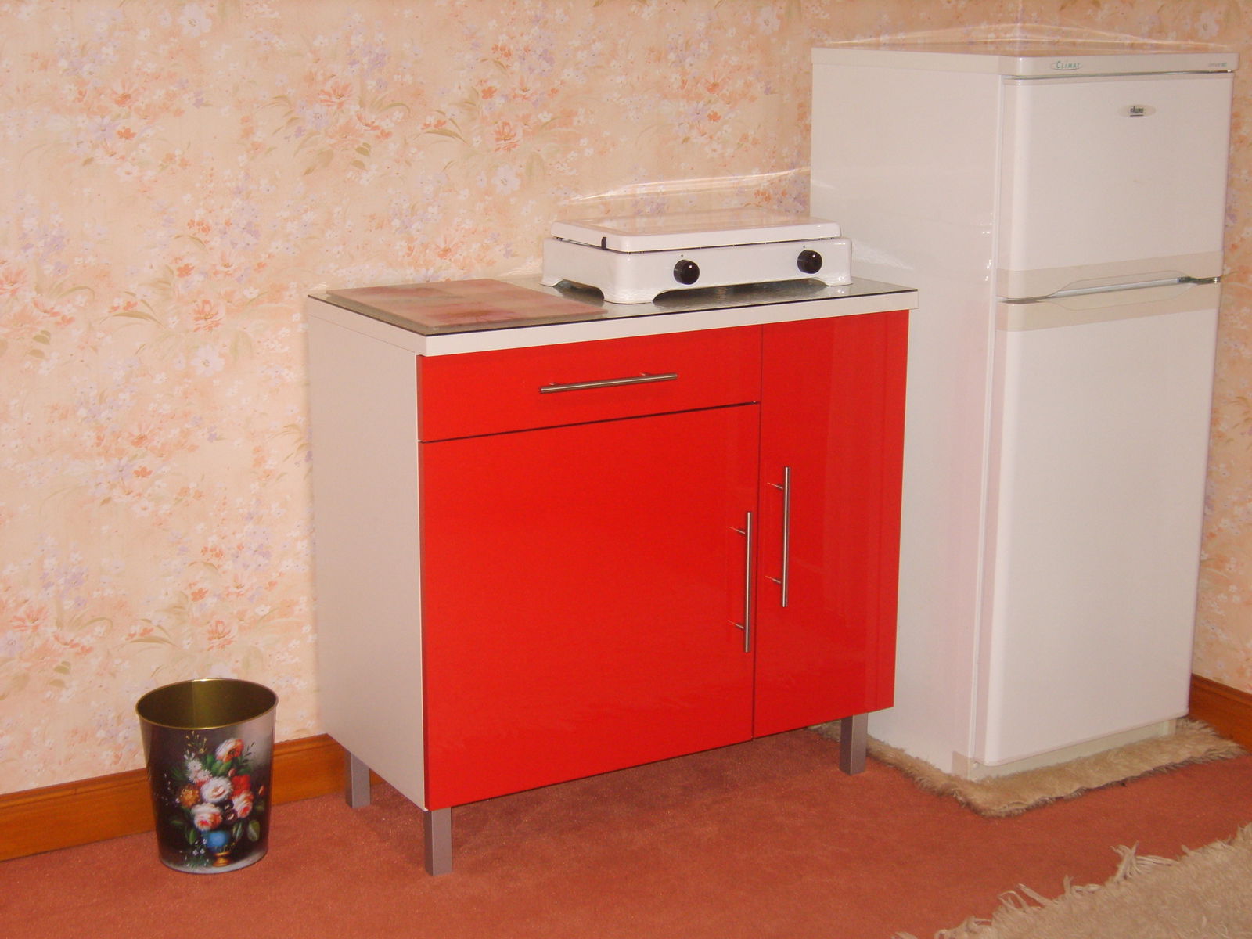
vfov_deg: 27.5
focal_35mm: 53
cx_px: 626
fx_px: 1917
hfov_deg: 36.2
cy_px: 470
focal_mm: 11
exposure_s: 1/45
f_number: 3.5
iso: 139
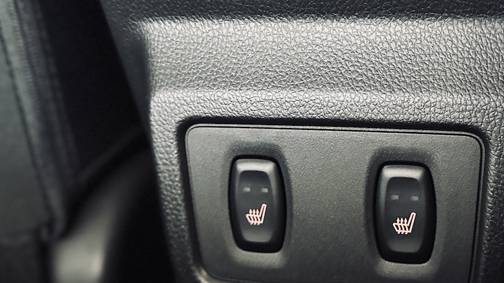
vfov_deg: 21.1
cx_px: 339
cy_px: 123
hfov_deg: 36.2
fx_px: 762
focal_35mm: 57
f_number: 1.78
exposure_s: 1/35
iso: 1000
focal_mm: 6.86
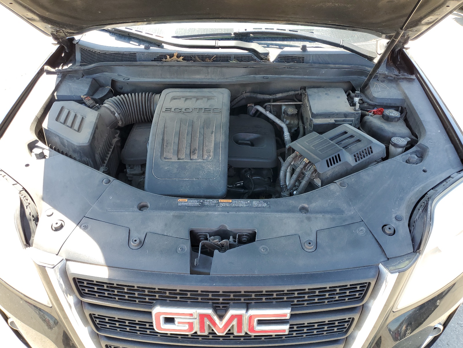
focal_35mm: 26
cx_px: 232
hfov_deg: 67.3
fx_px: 348
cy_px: 174
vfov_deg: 53.1
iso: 50
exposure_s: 1/270
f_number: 1.5
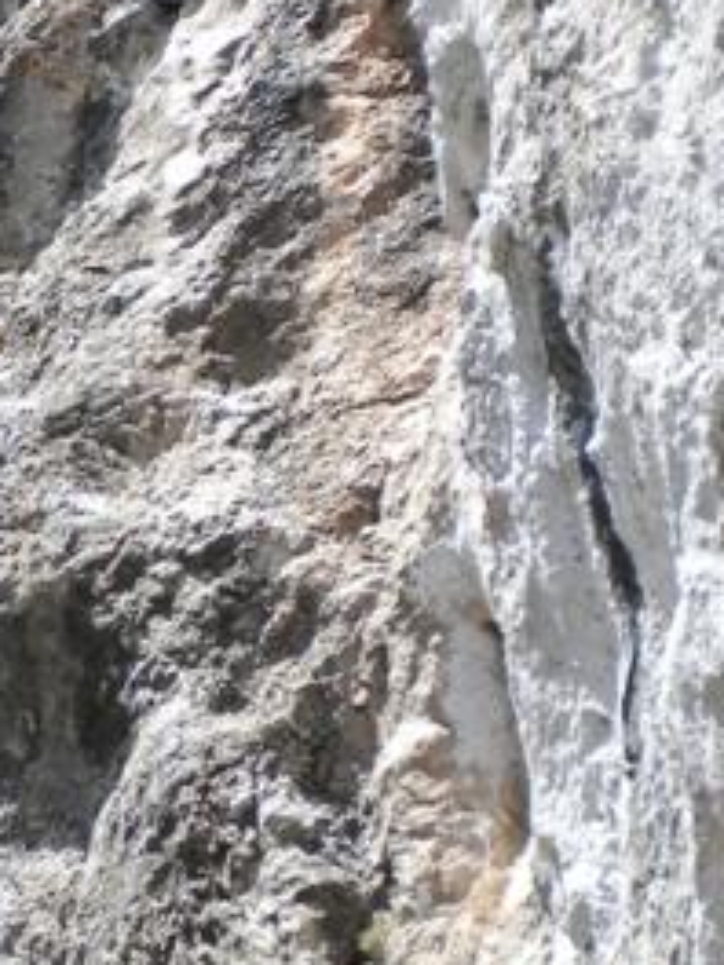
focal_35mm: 106
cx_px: -110
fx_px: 2956
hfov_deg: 13.6
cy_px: 369
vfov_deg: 18.5
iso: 80
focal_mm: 6.3
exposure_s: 1/360
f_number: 4.6
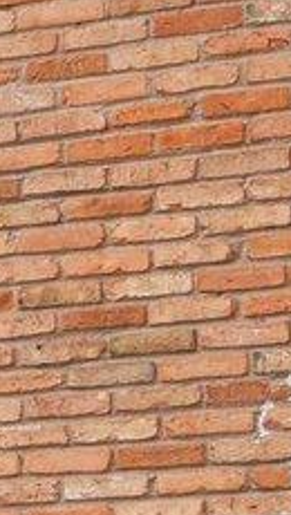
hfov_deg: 3.5
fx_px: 3754
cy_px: 664
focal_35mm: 275
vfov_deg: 7.8
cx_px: -1800
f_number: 8
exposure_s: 1/200
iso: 100
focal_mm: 29.5
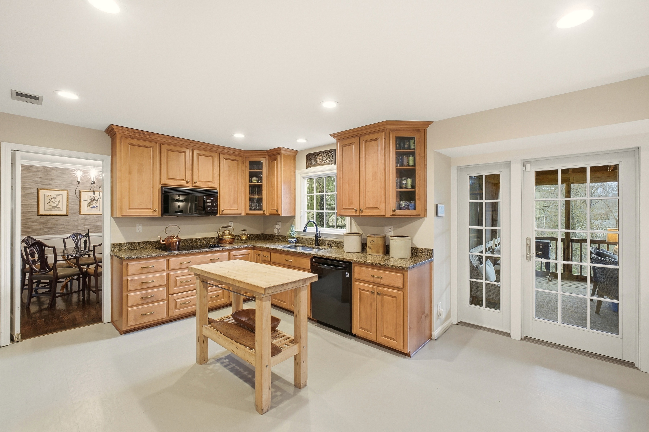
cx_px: 324
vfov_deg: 77.3
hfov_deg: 100.4
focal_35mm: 15
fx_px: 270
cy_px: 216
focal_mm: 10
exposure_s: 1/60
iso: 400
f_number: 9
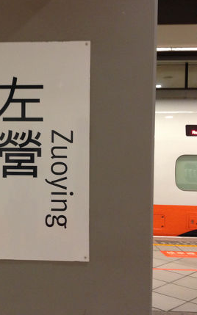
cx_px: -12
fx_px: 455
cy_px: 147
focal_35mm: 53
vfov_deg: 38.2
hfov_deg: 23.1
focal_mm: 4.13
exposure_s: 1/20
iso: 160
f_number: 2.4
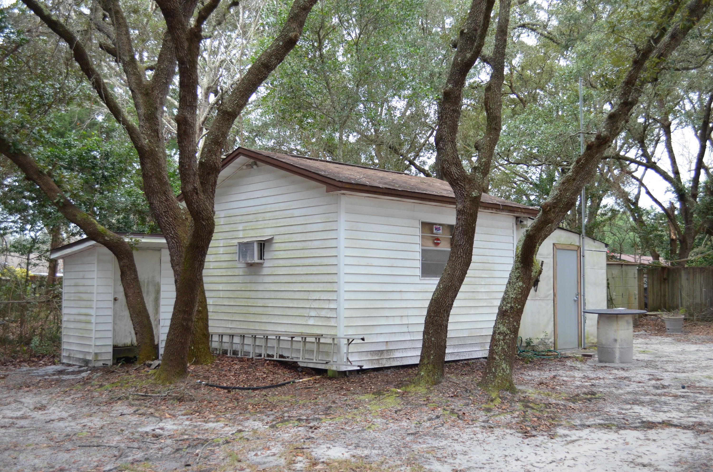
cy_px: 236
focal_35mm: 36
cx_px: 356
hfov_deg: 53.2
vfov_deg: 36.7
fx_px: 712
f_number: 5.6
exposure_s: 1/125
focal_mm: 24
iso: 400
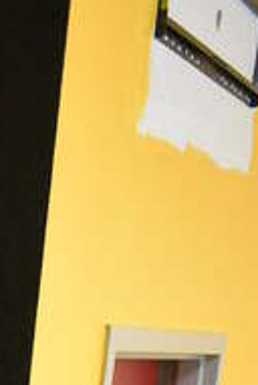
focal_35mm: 129
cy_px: 817
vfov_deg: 13.2
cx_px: -204
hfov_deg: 10.1
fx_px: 1382
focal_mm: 18
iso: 4500
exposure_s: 1/125
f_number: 3.5
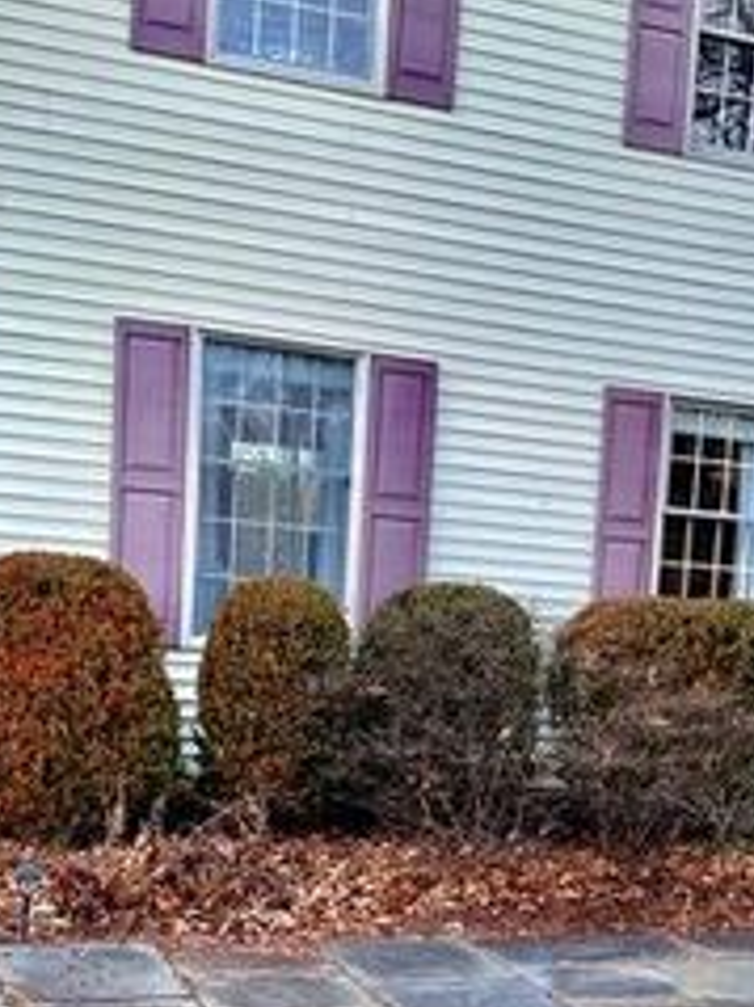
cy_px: 815
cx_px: 729
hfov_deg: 21.3
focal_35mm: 67
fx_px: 1948
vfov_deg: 28.3
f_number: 1.78
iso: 80
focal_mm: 6.76
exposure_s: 1/392
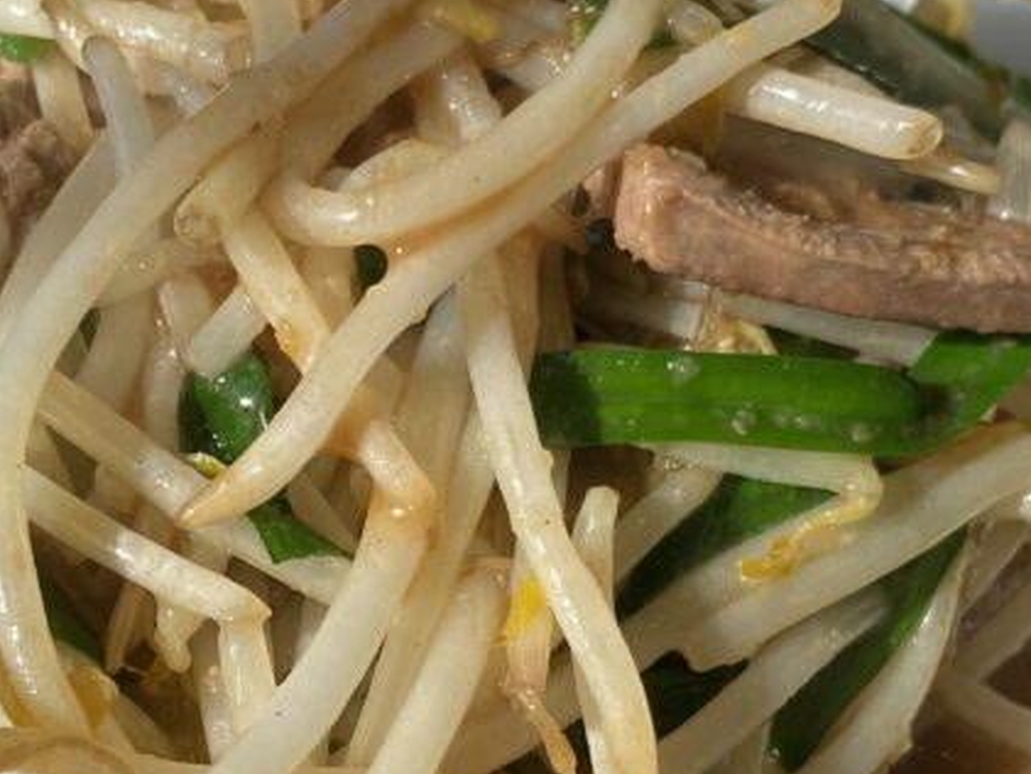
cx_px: 272
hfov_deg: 24.5
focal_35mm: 79
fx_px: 2354
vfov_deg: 18.4
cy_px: 686
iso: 32
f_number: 1.8
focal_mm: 4.25
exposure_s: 1/1245
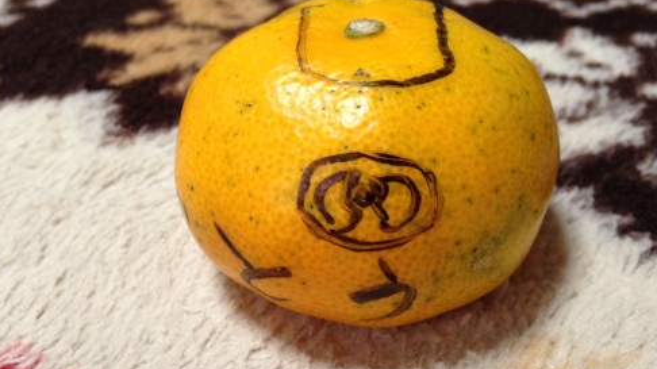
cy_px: 162
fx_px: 644
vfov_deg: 31.9
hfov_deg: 54.0
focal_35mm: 37
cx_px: 327
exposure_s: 1/20
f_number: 2.4
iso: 200
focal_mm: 4.12
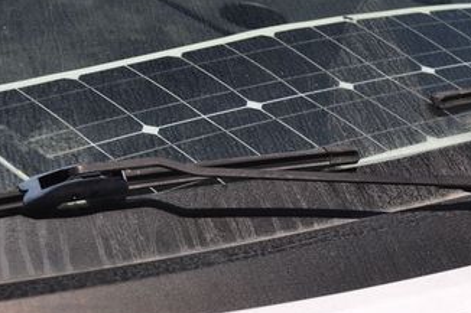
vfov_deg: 11.9
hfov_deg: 17.8
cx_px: 309
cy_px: 110
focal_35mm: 115
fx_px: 1504
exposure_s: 1/1250
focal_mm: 50
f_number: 5.6
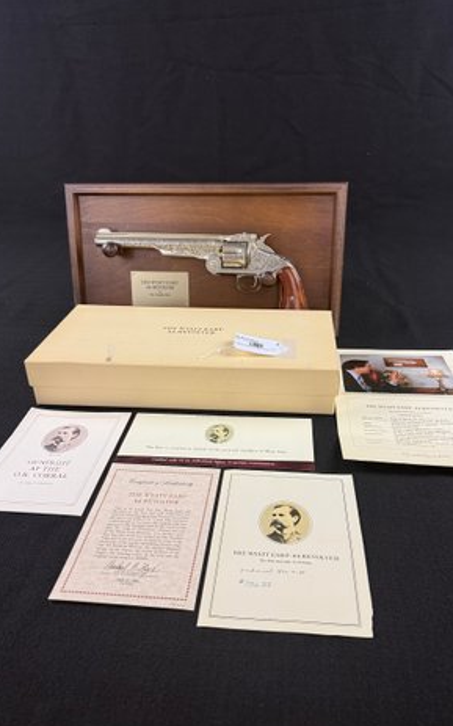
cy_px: 365
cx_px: 244
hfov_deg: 47.5
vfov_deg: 70.4
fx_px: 514
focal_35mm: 26
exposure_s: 1/120
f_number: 1.78
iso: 200
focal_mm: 6.76
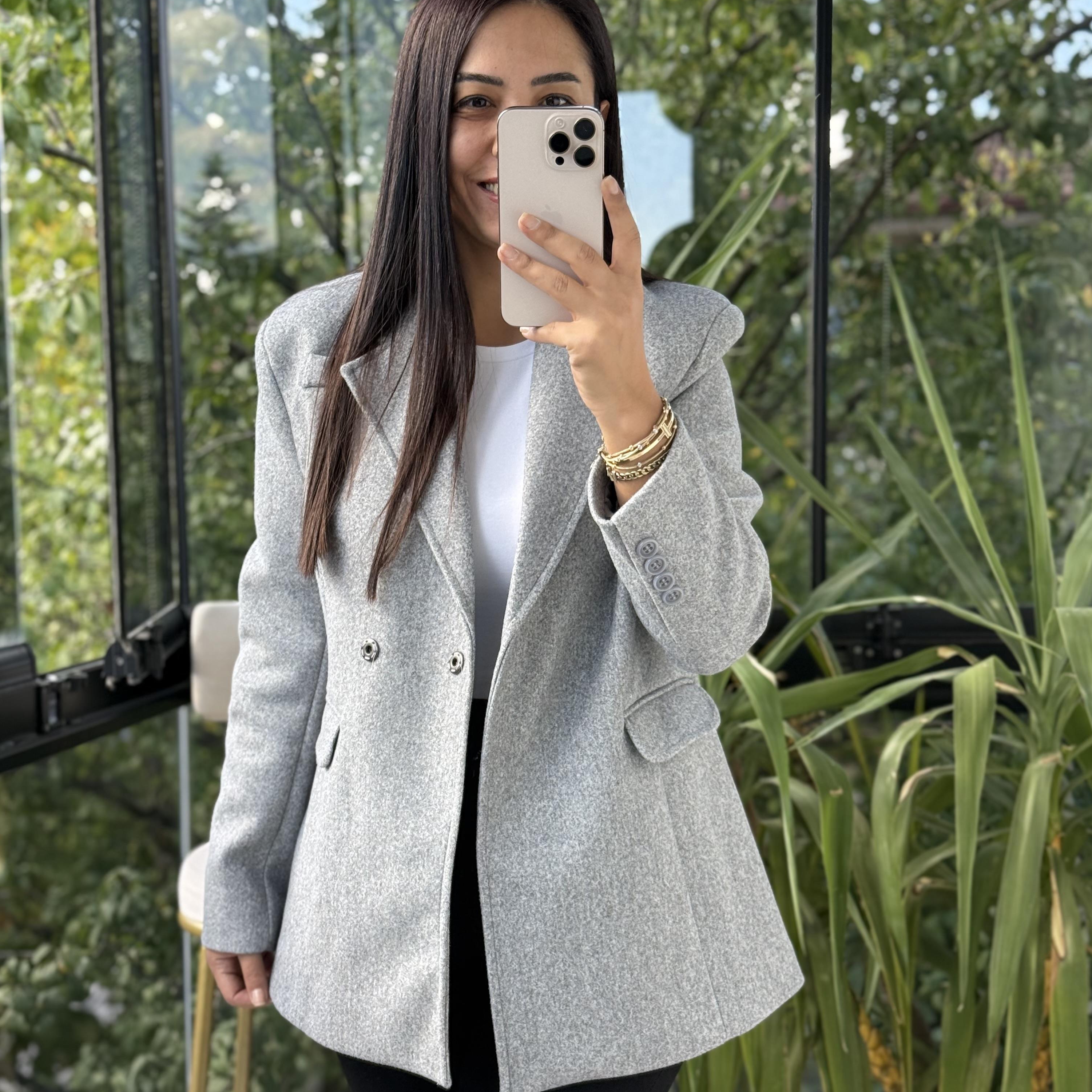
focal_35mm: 57
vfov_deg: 30.0
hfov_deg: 30.0
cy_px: 624
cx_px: 549
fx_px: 2034
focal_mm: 6.76
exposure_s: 1/240
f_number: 1.78
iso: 125
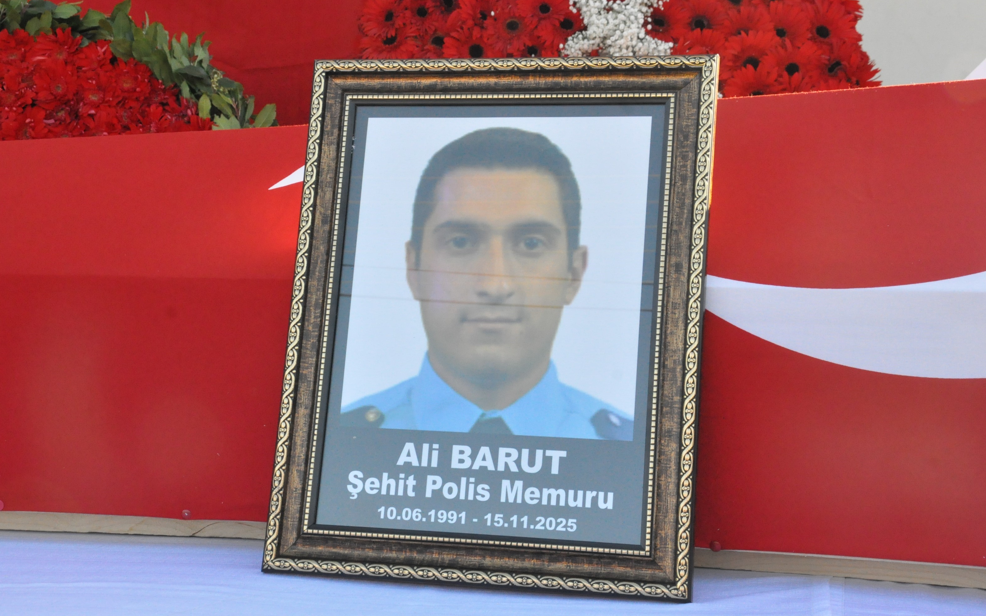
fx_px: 1585
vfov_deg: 22.0
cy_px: 302
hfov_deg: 34.5
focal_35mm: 59
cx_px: 493
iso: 3200
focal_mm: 38
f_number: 11
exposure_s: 1/500
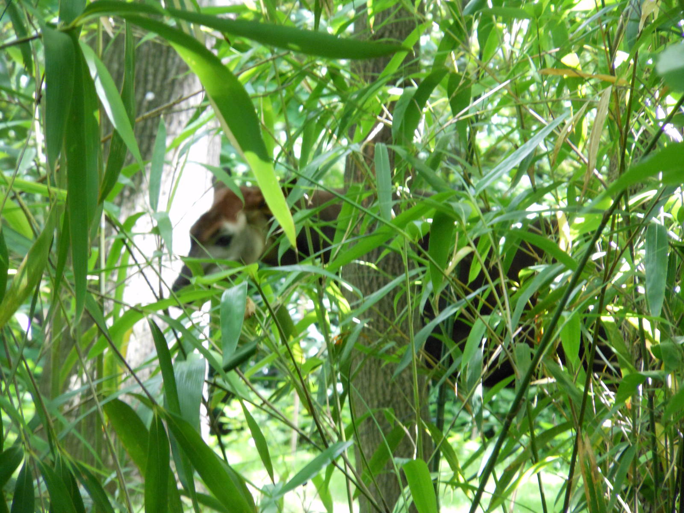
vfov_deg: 7.6
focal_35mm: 196
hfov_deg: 10.1
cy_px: 256
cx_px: 342
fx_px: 3873
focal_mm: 35
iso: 400
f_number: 5.6
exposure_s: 1/15
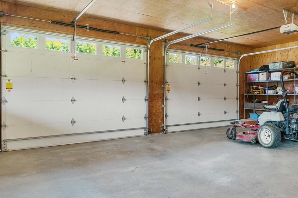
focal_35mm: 29
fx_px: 240
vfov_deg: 45.0
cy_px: 98
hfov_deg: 58.4
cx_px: 242
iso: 1000
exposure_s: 1/2
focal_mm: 16
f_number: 7.1
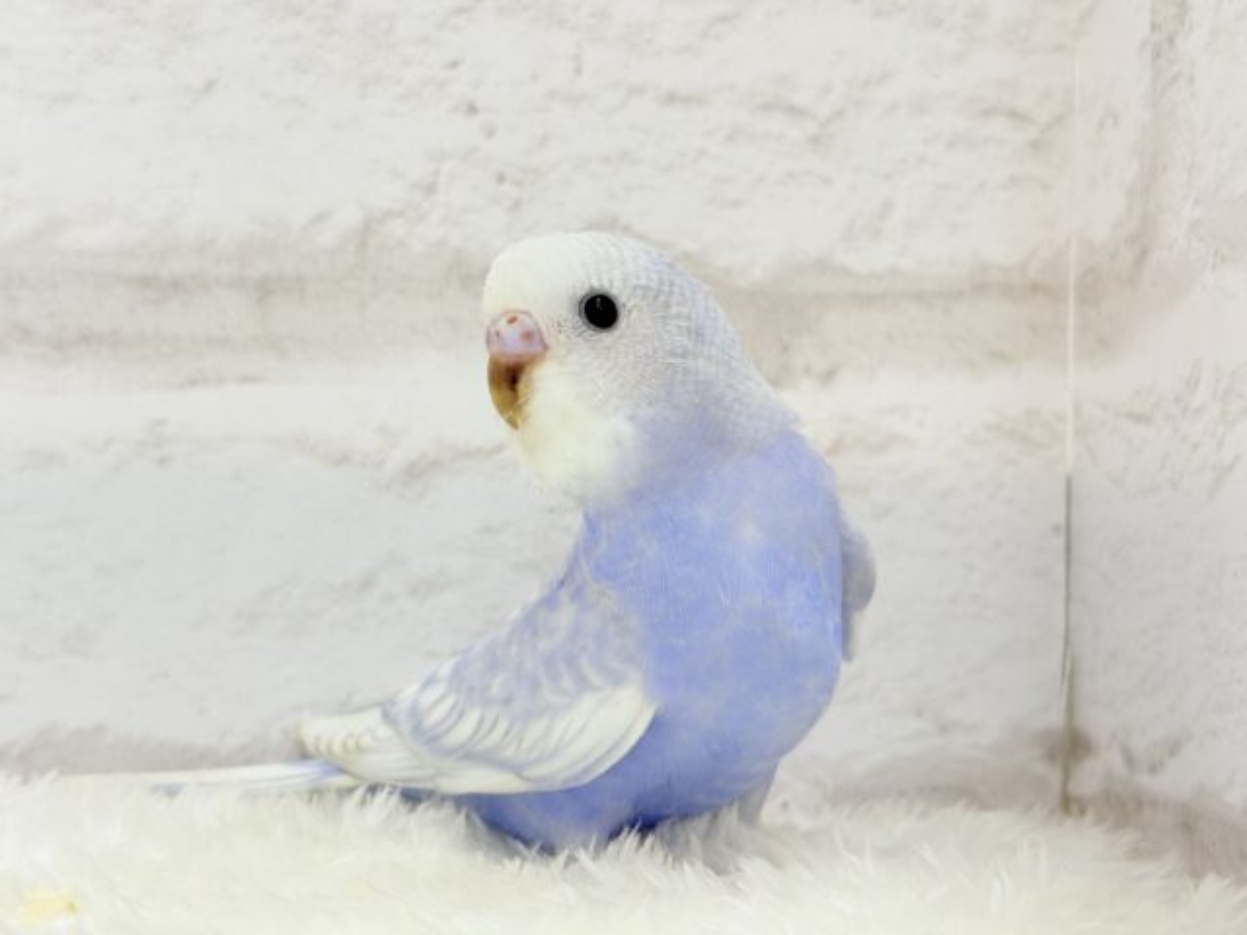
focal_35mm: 52
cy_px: 468
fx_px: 1873
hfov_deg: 36.8
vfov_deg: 28.0
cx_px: 624
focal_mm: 5.96
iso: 50
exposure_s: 1/50
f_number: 1.6
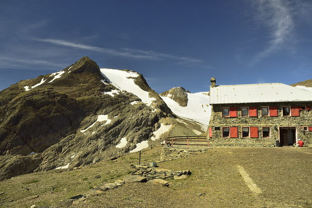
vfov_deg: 53.1
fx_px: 208
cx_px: 156
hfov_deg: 73.7
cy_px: 104
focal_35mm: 24
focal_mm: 16
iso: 180
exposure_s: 1/25
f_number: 20
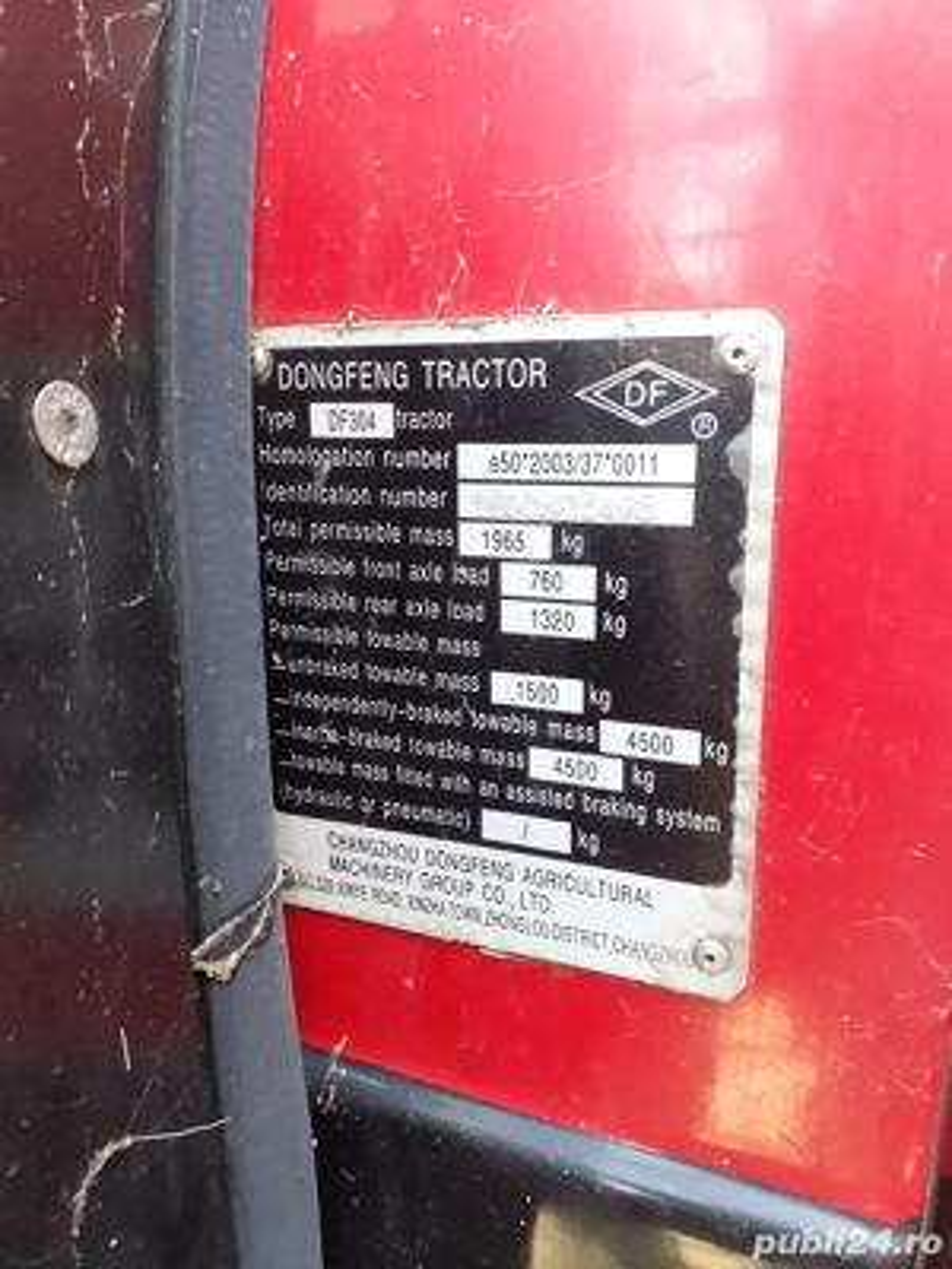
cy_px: 634
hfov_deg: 51.4
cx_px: 476
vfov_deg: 65.3
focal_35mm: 27
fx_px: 990
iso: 125
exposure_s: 1/50
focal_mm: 3.6
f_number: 1.9
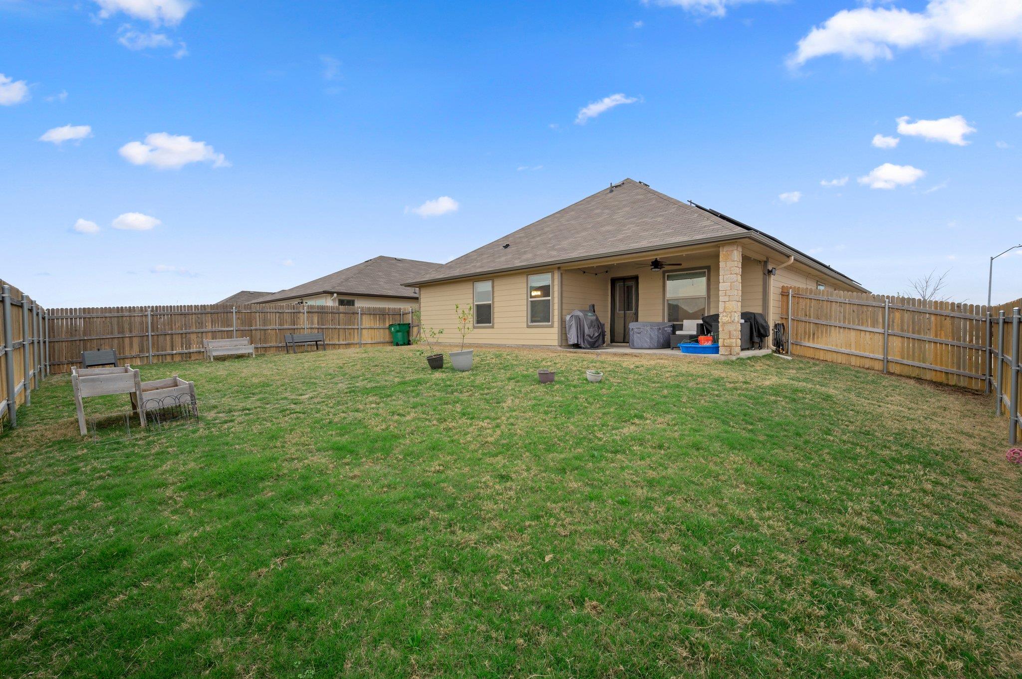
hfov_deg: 98.6
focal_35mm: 16
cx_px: 511
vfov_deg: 75.4
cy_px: 340
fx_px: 440
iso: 100
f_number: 8
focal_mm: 15.5
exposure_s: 1/6
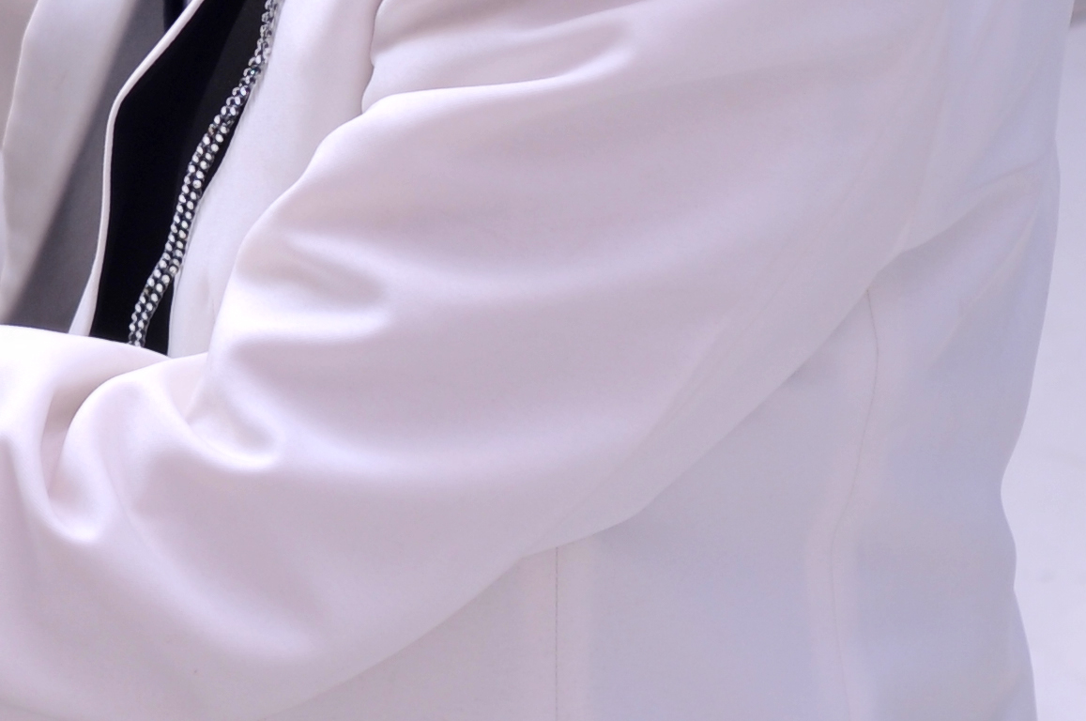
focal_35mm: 278
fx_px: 8375
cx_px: -736
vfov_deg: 4.9
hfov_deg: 7.3
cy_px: -325
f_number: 5
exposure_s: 1/125
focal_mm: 50
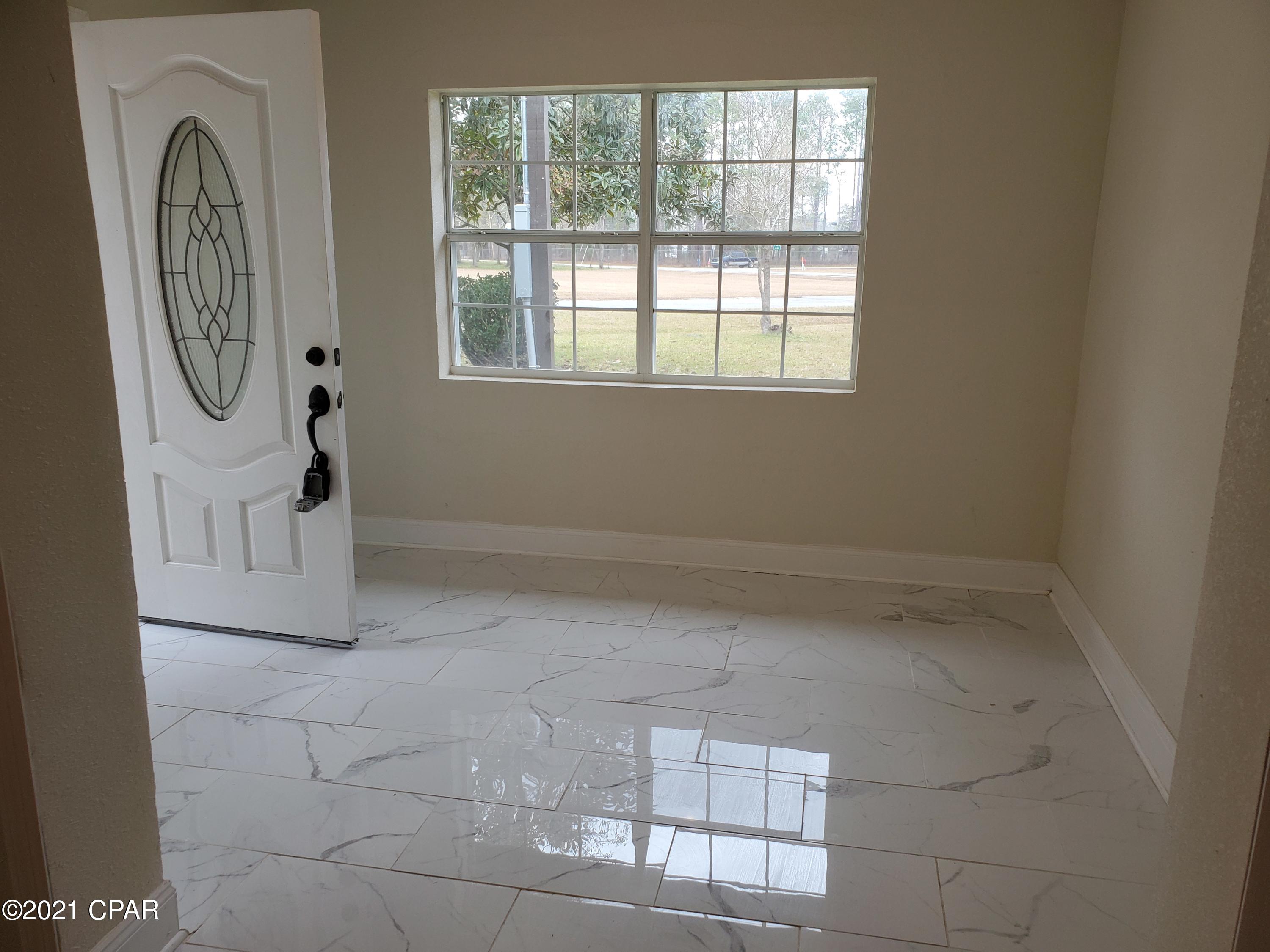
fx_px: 954
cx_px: 635
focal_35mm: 26
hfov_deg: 67.3
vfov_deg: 53.1
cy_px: 476
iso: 125
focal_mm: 4.3
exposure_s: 1/120
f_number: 2.4
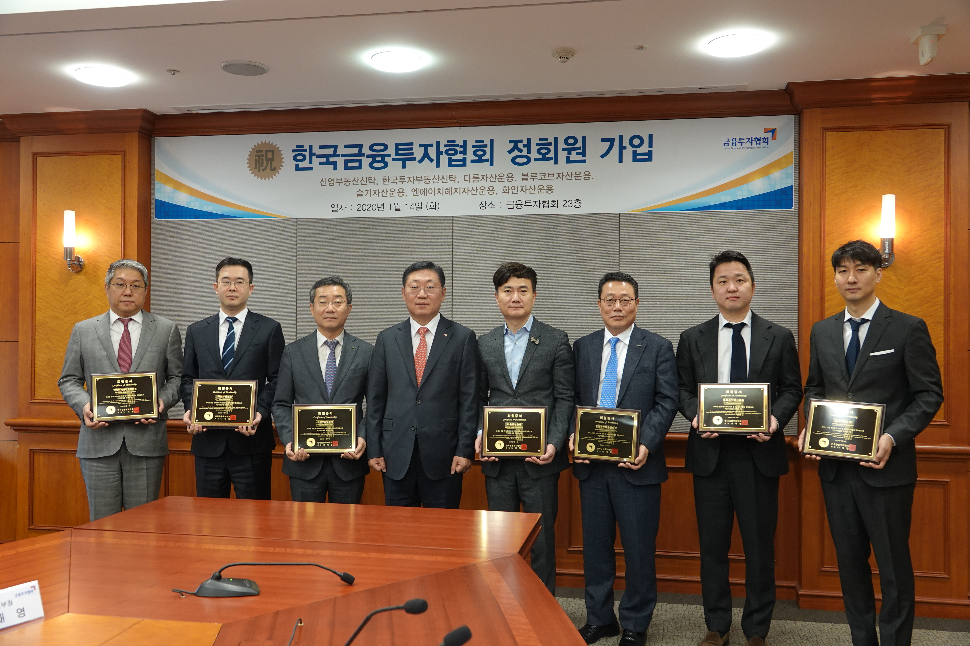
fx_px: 862
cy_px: 323
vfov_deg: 41.1
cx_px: 485
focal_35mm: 32
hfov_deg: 58.7
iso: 320
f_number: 2.8
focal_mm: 11.77
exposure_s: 1/40
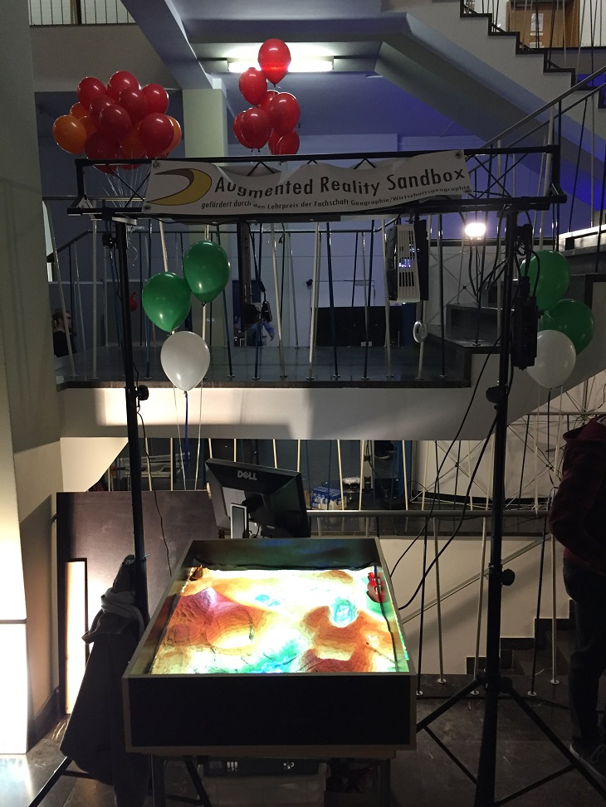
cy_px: 404
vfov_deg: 61.7
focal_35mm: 29
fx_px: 677
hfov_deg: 48.2
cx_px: 303
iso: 200
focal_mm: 4.15
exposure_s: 1/33
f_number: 2.2
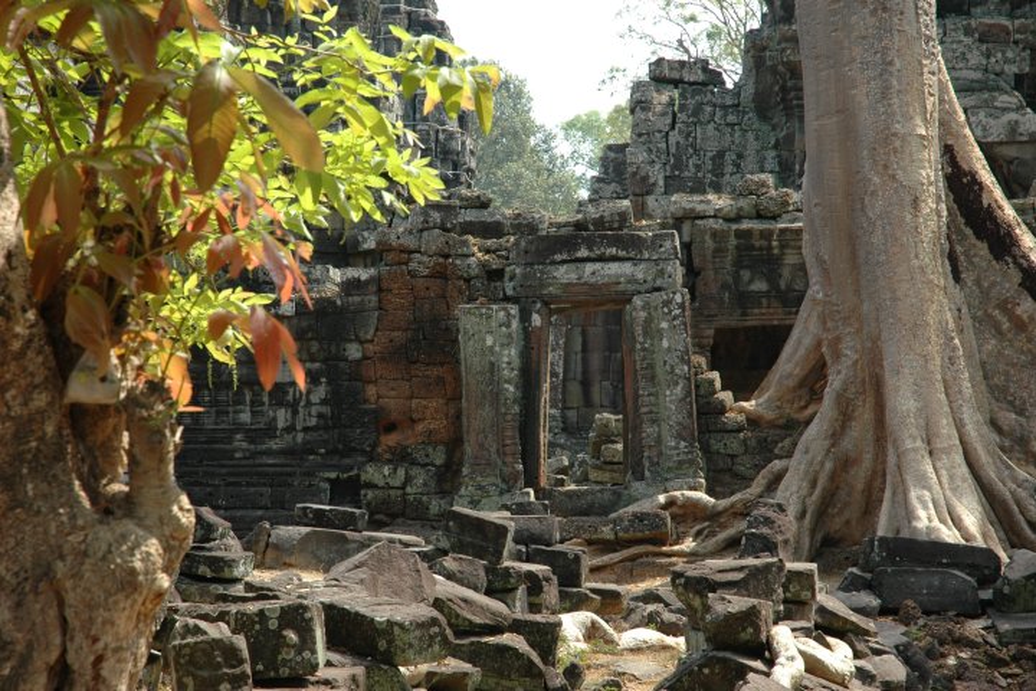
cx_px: 518
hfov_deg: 19.5
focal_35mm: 105
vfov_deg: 13.0
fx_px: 3021
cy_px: 346
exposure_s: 1/200
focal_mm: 70
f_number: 7.1
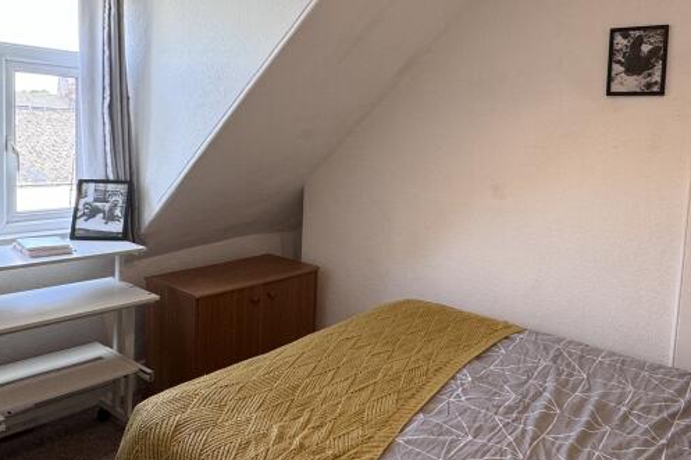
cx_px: 424
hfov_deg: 61.3
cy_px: 178
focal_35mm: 30
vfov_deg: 43.3
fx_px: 576
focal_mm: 2.22
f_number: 2.2
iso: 160
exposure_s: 1/99
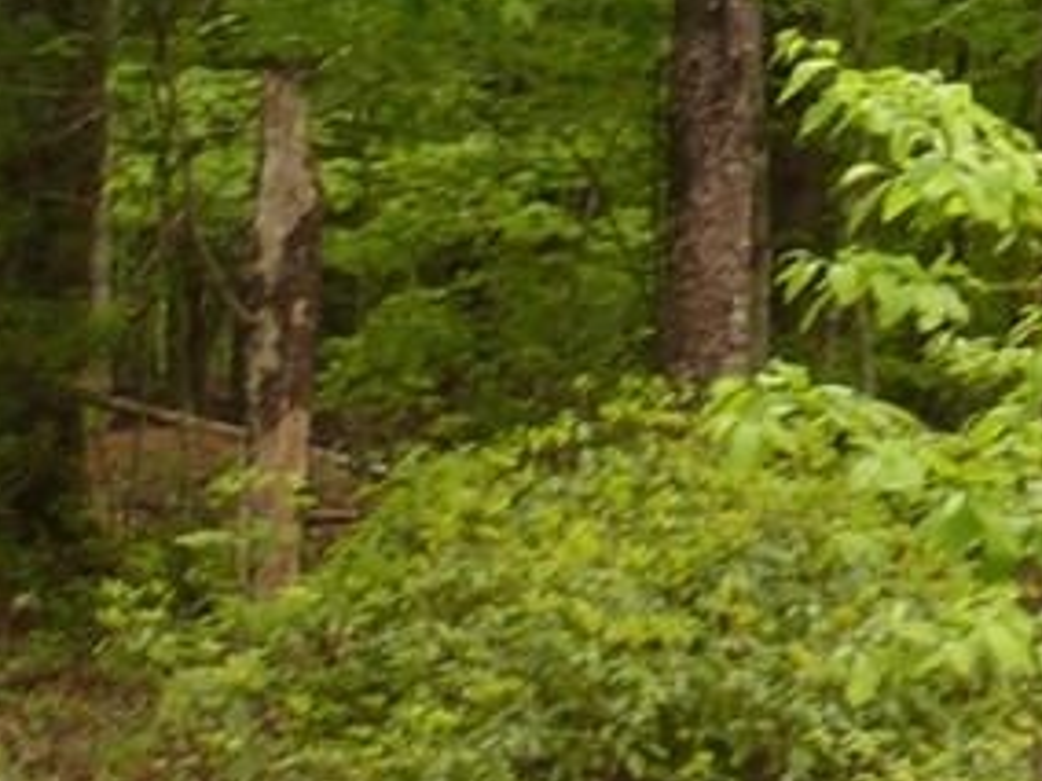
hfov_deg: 7.3
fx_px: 7586
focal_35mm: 252
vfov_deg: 5.8
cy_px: -605
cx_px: 2554
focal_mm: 7.4
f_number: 2.8
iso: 100
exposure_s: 1/80
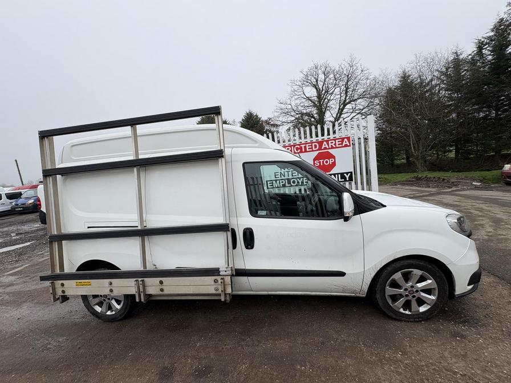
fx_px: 207
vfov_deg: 85.7
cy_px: 192
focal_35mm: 14
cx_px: 256
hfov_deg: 102.1
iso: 40
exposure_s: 1/652
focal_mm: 2.22
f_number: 2.2
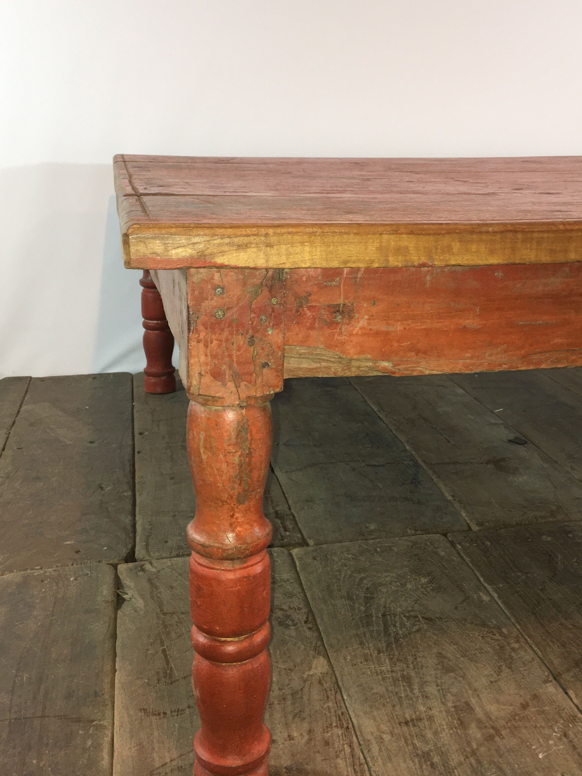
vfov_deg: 48.8
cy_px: 329
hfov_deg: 37.7
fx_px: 852
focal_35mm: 38
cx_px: 321
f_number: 2.2
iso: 50
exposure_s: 1/30
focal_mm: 4.15
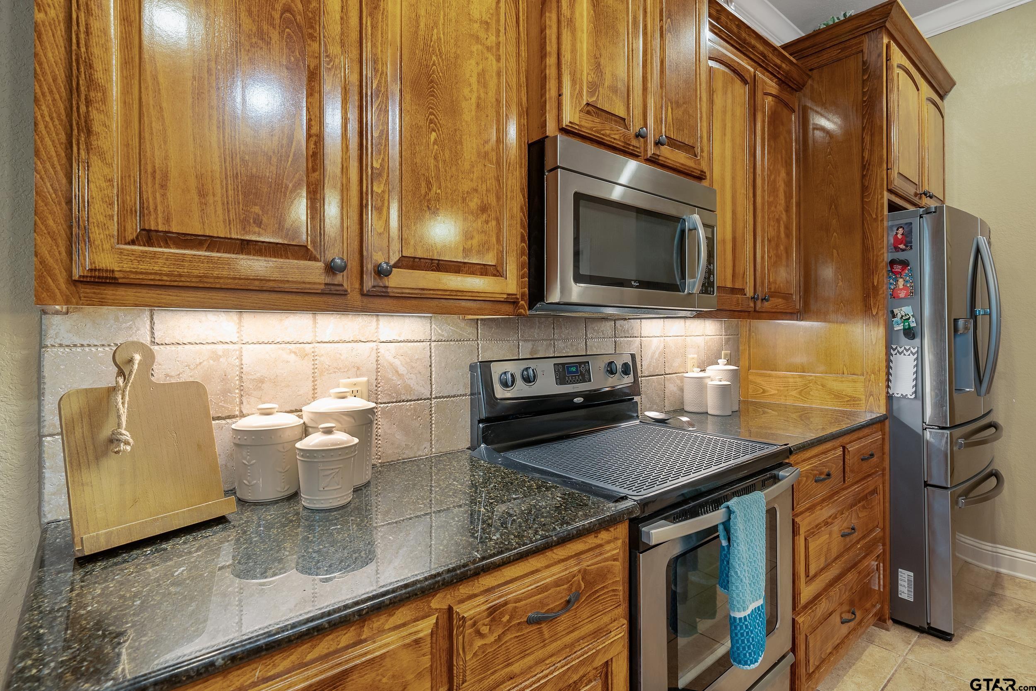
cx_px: 518
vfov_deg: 67.4
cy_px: 346
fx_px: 518
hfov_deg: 90.0
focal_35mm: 18
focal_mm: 18
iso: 800
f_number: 8
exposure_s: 1/3
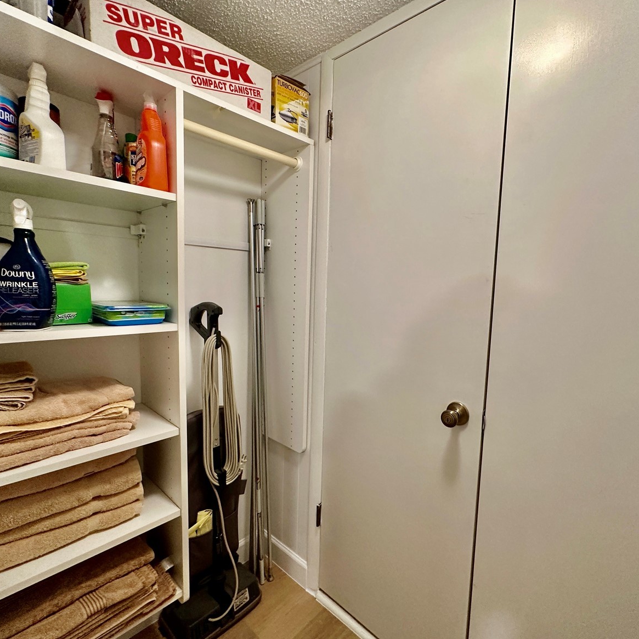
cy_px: 319
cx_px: 353
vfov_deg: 84.0
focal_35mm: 17
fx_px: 355
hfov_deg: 83.7
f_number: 2.2
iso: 250
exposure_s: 1/60
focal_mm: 2.22
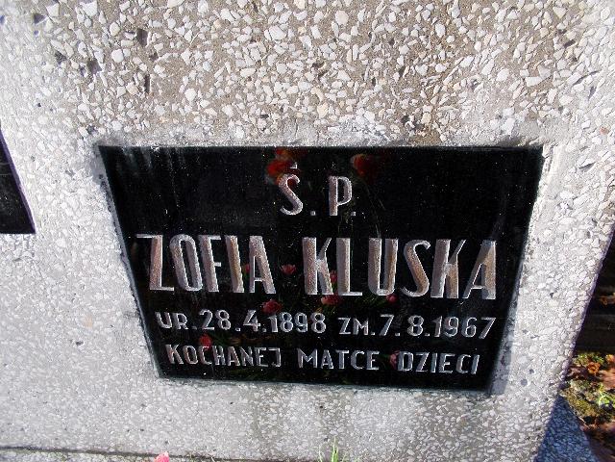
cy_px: 231
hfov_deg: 67.3
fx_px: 462
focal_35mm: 26
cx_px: 308
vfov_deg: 53.1
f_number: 3.2
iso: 80
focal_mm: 4.6
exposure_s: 1/125
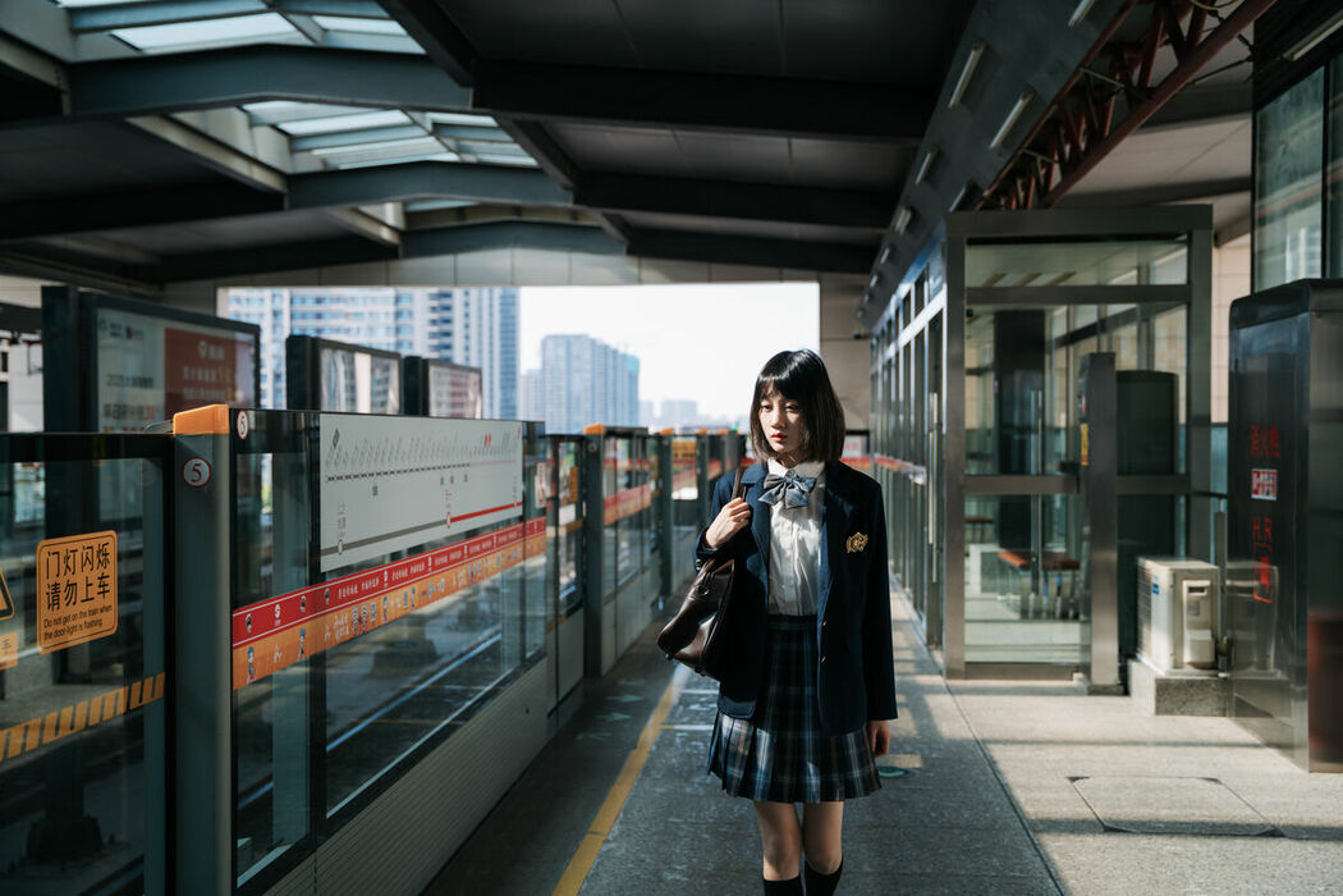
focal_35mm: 40
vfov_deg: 33.4
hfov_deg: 48.5
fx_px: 1492
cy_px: 448
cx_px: 672
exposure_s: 1/400
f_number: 2.8
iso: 125
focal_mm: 40
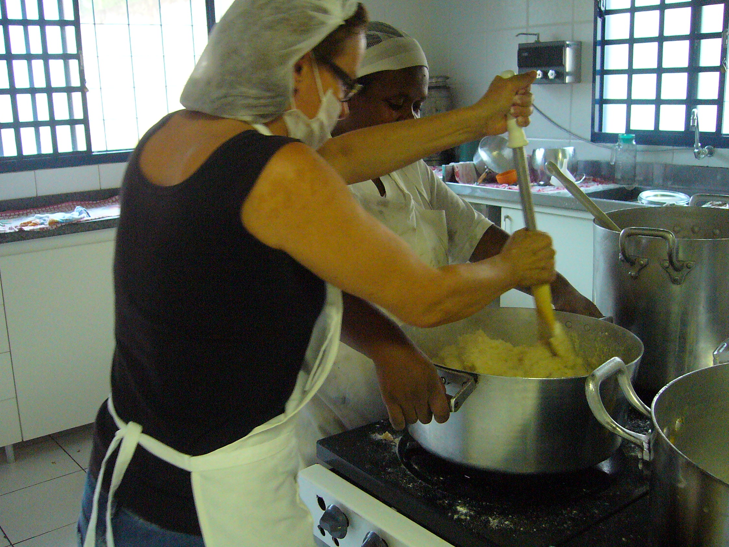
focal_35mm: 36
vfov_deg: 39.7
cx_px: 359
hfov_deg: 51.4
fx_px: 758
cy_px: 270
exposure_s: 1/50
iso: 400
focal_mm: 5.8
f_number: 2.8
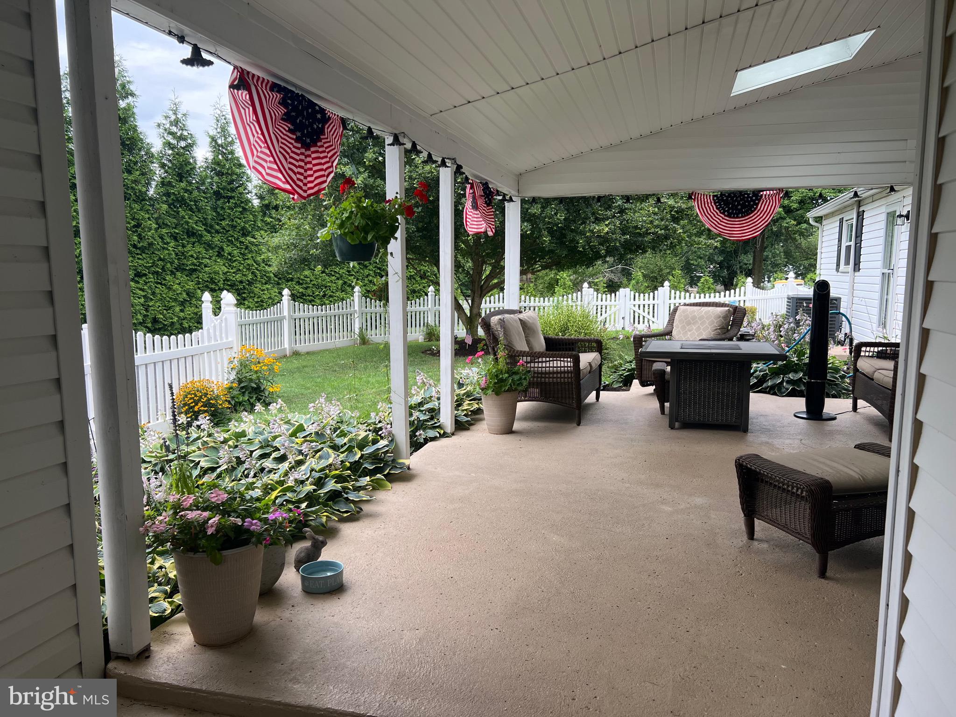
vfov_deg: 53.1
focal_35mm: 26
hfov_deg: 67.3
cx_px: 478
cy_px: 358
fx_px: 718
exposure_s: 1/482
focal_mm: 5.7
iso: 50
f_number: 1.5
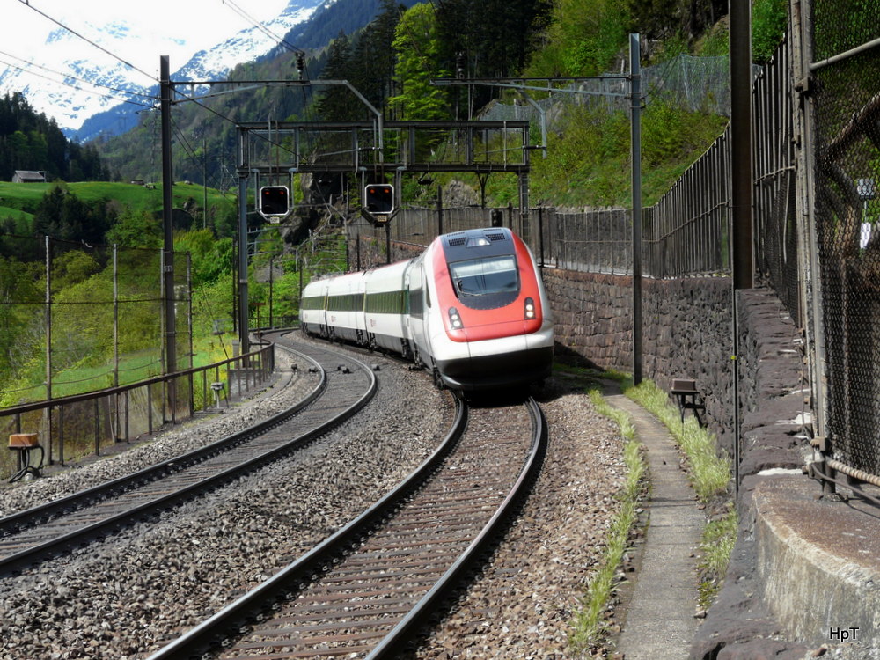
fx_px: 2110
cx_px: 440
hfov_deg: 23.6
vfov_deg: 17.8
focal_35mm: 83
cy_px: 330
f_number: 5
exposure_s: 1/200
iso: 100
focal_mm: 13.6
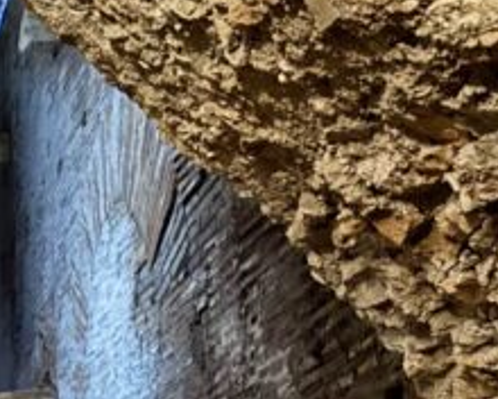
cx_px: -222
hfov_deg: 16.3
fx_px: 1607
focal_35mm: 109
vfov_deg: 13.4
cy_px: 583
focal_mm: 6.76
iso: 2500
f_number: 1.78
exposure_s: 1/5
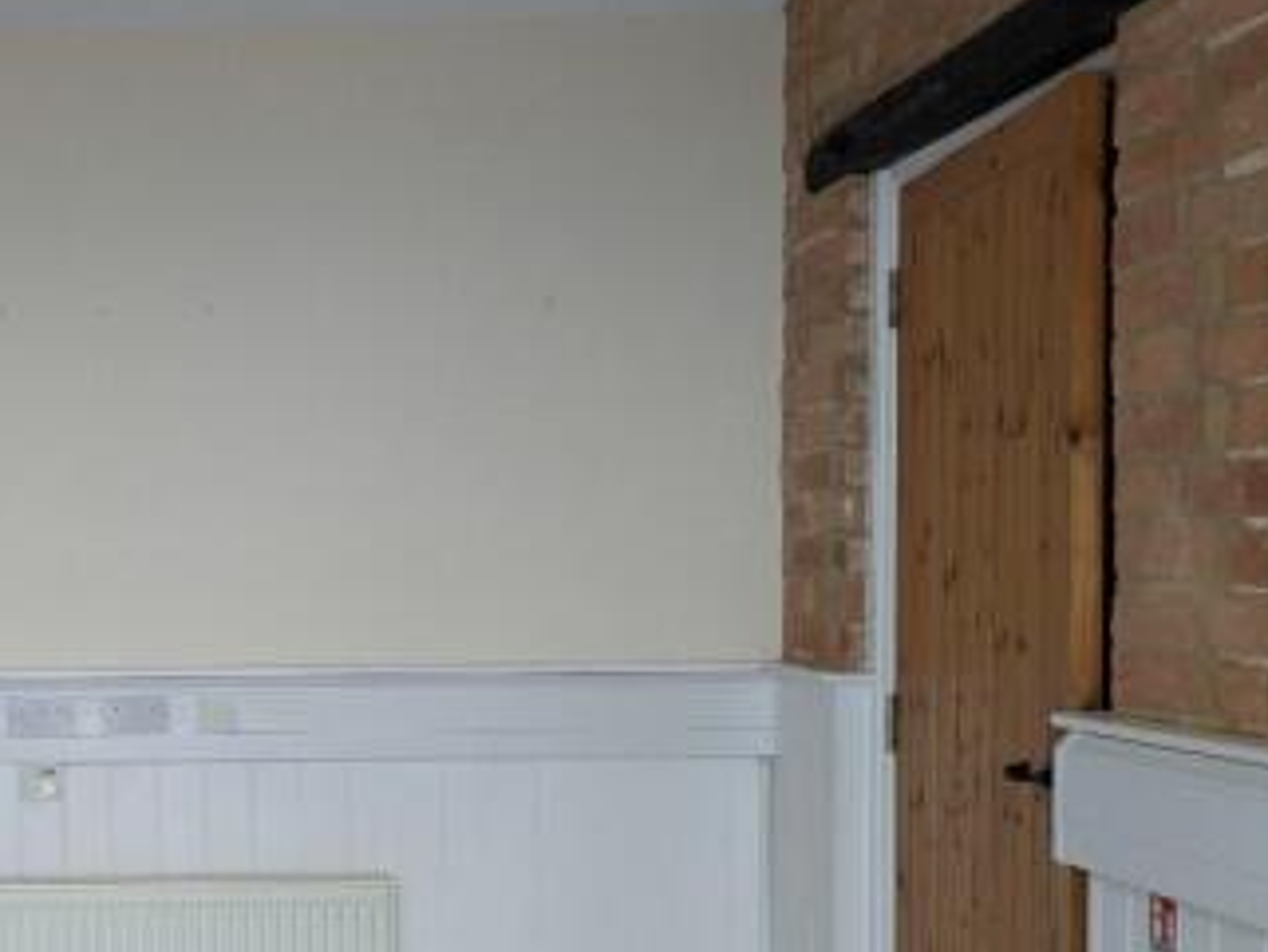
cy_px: 622
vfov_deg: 29.5
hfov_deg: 36.5
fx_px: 1796
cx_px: 132
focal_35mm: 49
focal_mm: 4.38
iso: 206
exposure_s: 1/99.9
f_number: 1.73
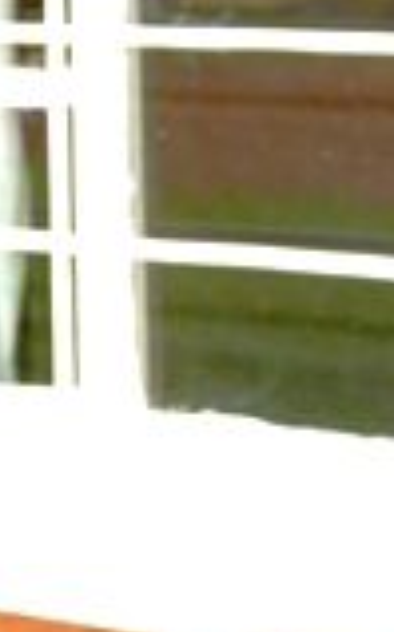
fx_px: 4410
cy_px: -161
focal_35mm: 256
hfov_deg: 4.9
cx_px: -689
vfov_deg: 8.1
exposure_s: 1/20
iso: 800
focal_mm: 38
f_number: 10
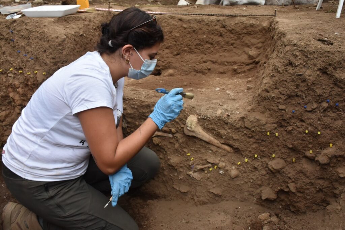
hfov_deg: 53.1
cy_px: 115
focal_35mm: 36
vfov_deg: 36.9
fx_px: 345
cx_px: 172
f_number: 8
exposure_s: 1/500
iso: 560
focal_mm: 24
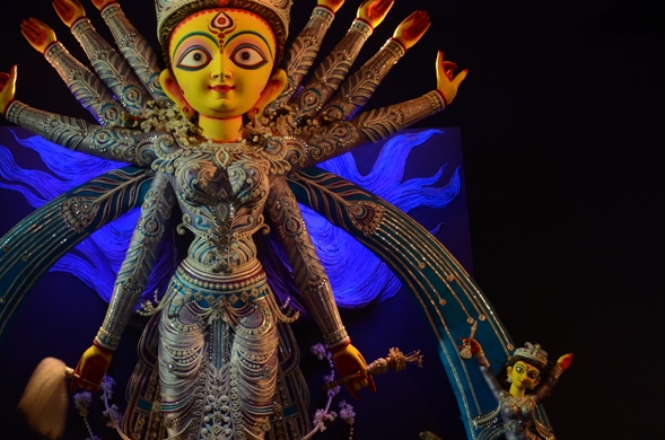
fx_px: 977
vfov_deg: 25.3
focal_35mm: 53
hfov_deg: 37.1
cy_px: 152
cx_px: 216
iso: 500
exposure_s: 1/13
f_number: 4
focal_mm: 26
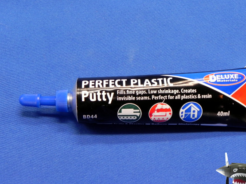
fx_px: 426
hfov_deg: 32.2
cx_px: 137
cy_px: 100
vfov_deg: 24.4
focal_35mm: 60
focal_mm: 9.2
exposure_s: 1/53.2
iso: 160
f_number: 3.5
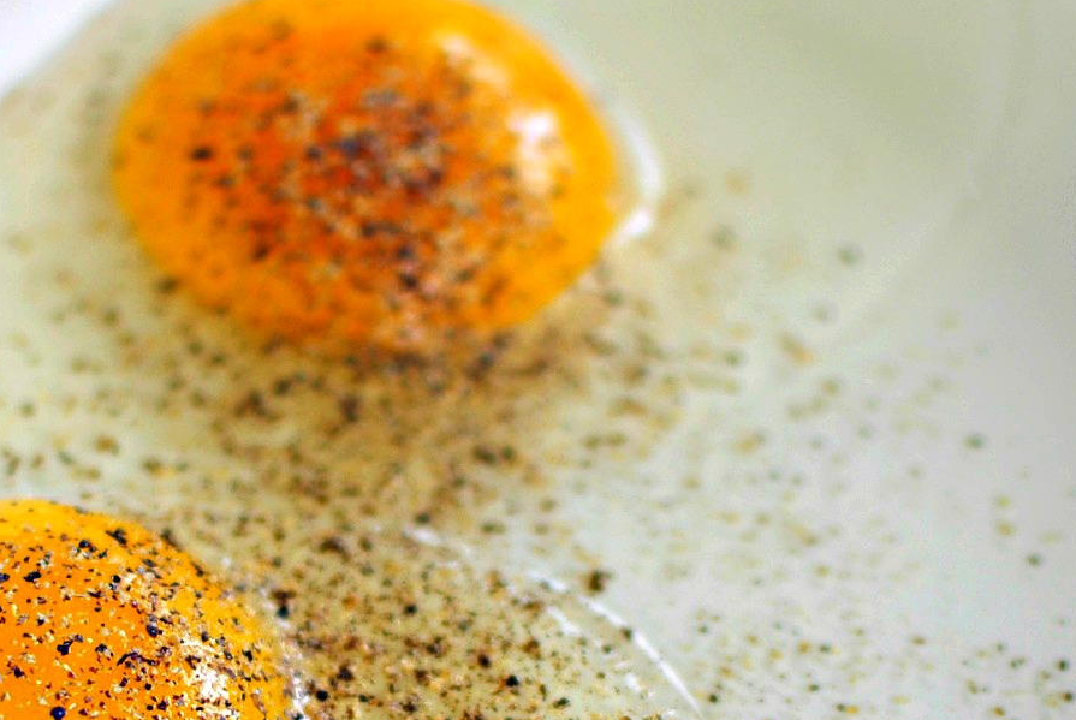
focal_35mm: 127
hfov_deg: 16.0
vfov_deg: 10.8
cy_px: 604
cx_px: 260
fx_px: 3806
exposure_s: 1/320
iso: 100
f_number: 2
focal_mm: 35
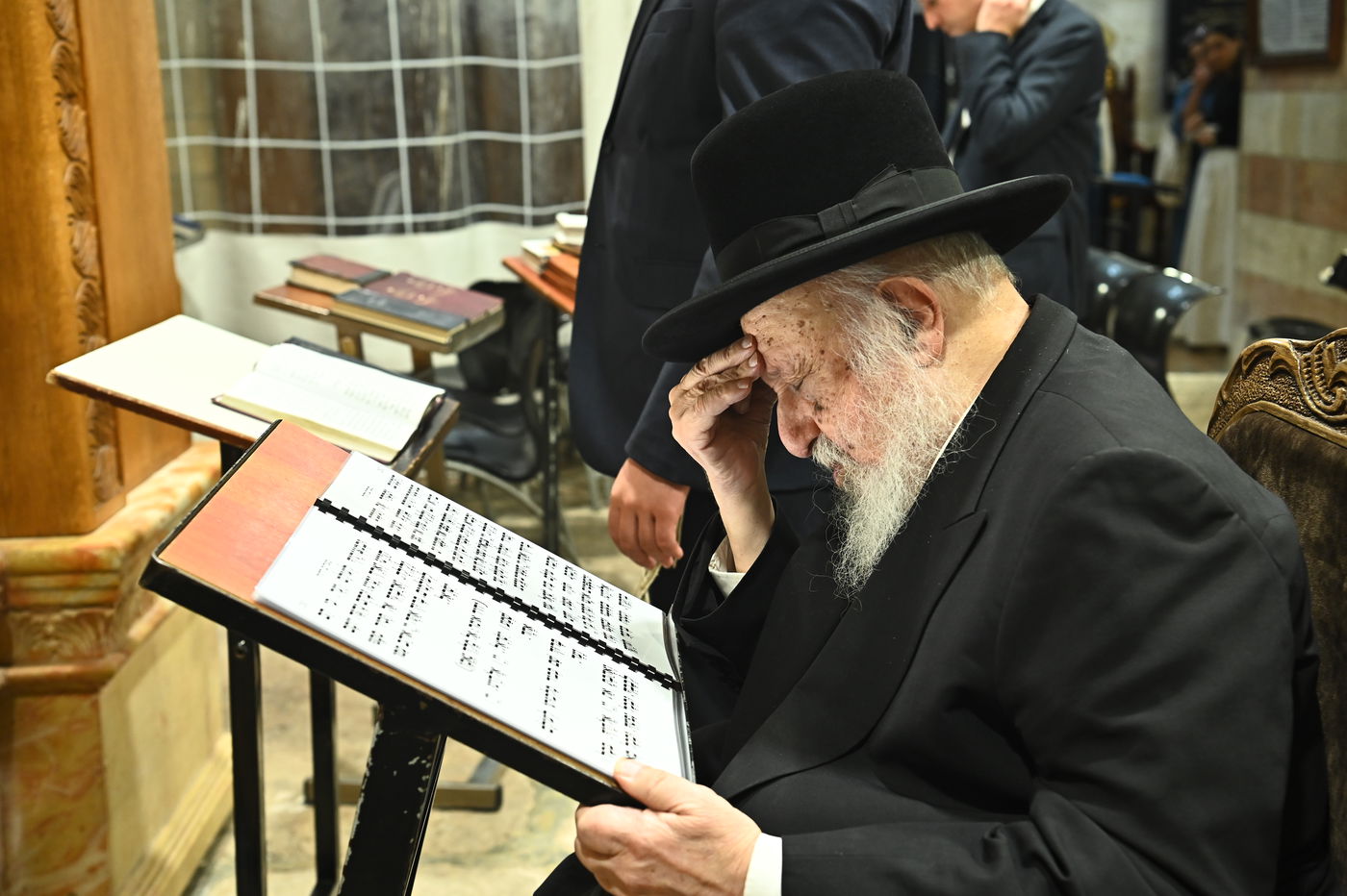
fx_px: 1795
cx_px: 674
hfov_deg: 41.1
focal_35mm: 48
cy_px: 448
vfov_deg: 28.0
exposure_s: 1/200
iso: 2000
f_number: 5
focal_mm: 48
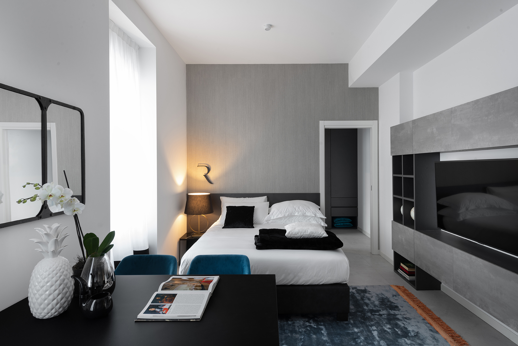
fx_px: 273
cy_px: 173
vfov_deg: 64.6
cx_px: 259
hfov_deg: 86.9
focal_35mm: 19
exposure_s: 6
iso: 100
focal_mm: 19
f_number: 11
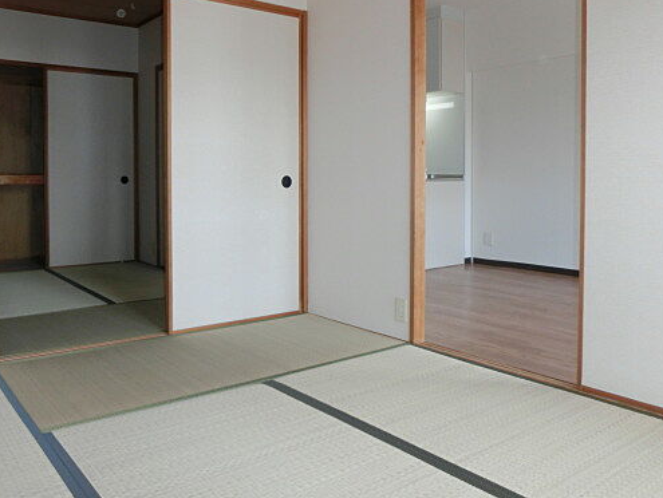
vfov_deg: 45.2
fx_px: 594
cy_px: 198
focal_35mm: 31
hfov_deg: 58.2
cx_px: 296
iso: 200
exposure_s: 1/125
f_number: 3
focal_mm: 4.24
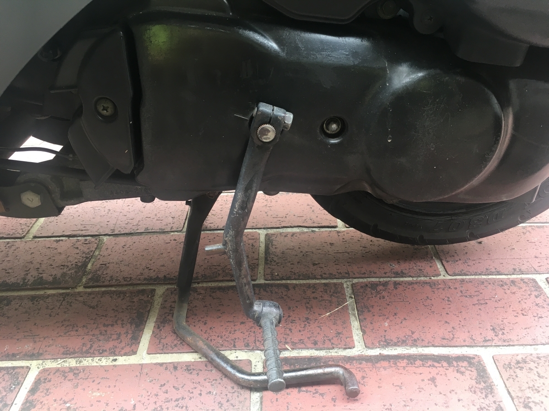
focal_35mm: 29
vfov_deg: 48.2
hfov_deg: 61.7
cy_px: 206
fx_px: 460
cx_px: 274
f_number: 2.2
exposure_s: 1/30
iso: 25
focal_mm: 4.15
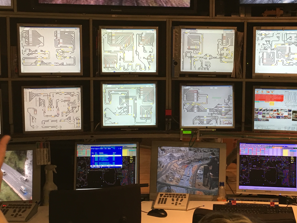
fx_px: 472
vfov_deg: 26.6
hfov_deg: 34.6
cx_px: 200
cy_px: 106
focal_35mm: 55
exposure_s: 1/17
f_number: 2.2
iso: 40
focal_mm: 4.15
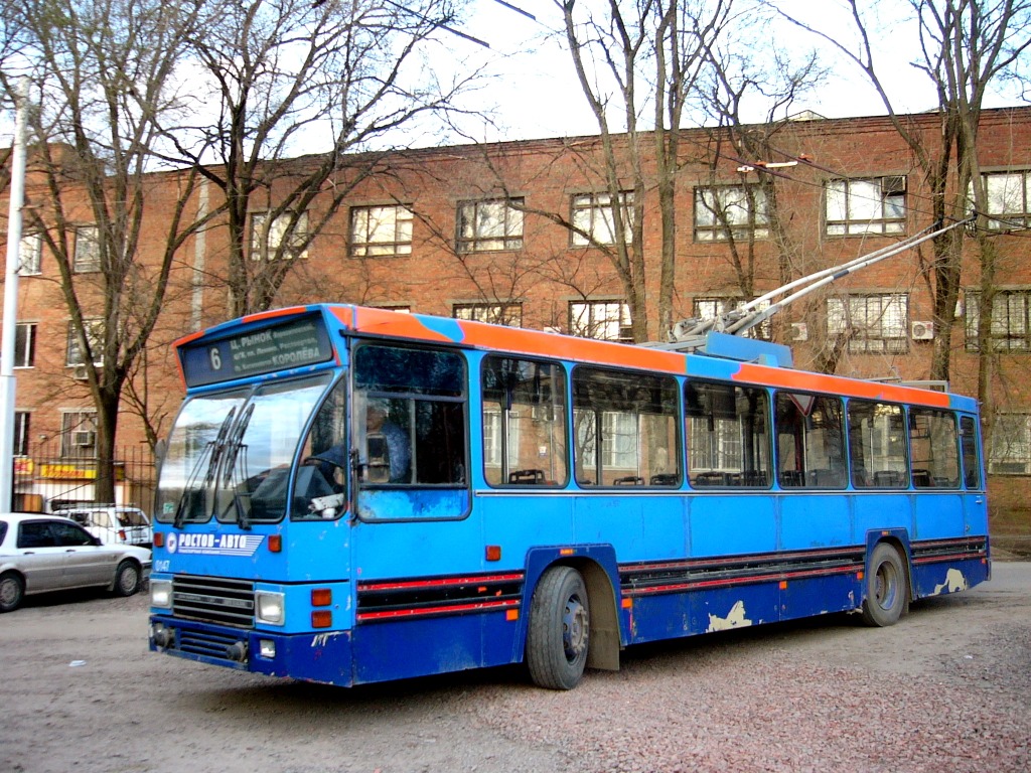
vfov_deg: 40.7
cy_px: 386
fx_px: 1042
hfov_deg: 52.6
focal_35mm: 35
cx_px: 516
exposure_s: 1/60
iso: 100
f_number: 2.8
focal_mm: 5.8
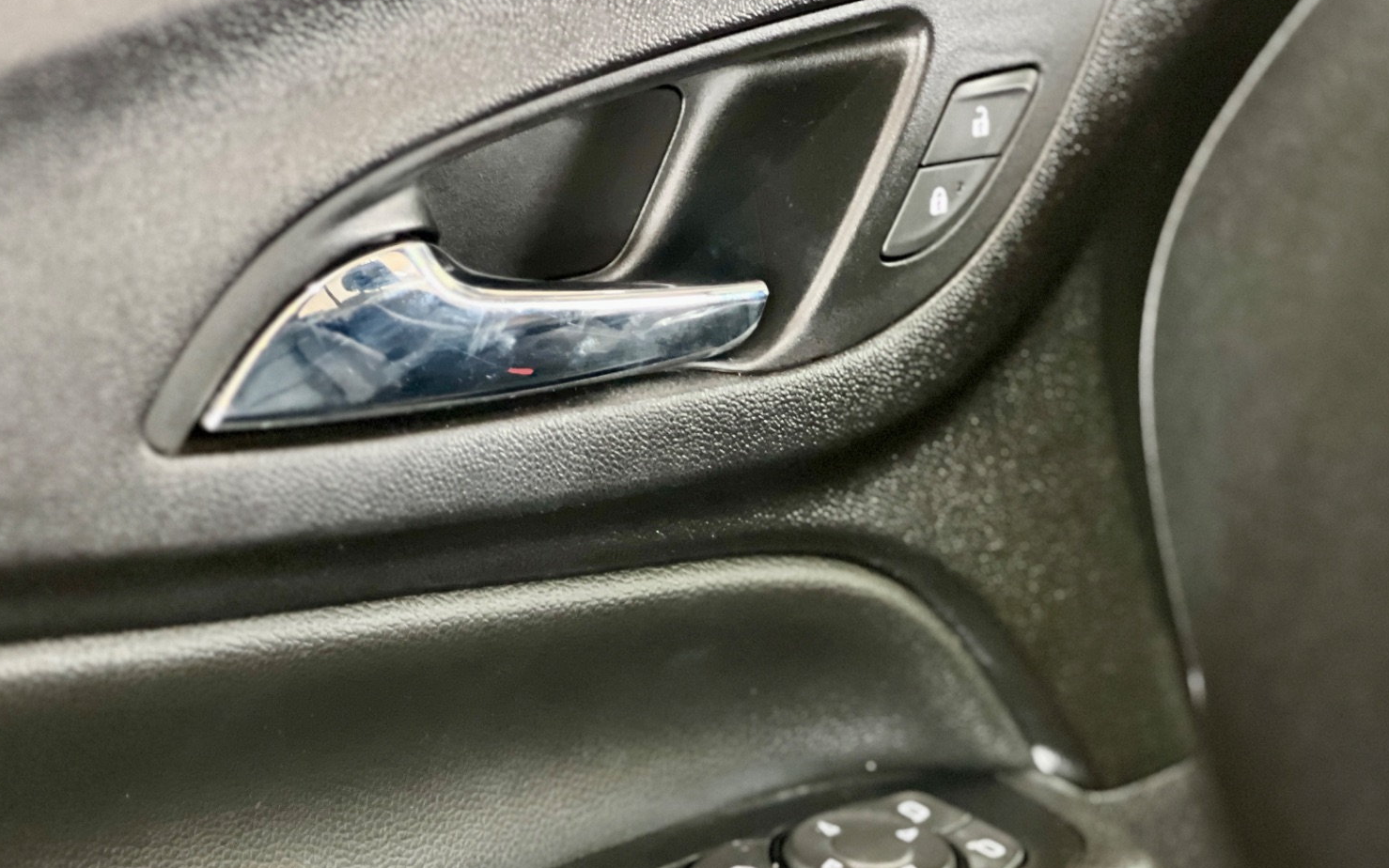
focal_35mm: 106
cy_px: 602
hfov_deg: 19.6
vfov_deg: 12.3
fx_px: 4013
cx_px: 801
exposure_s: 1/15
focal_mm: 9
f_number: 2.8
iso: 640
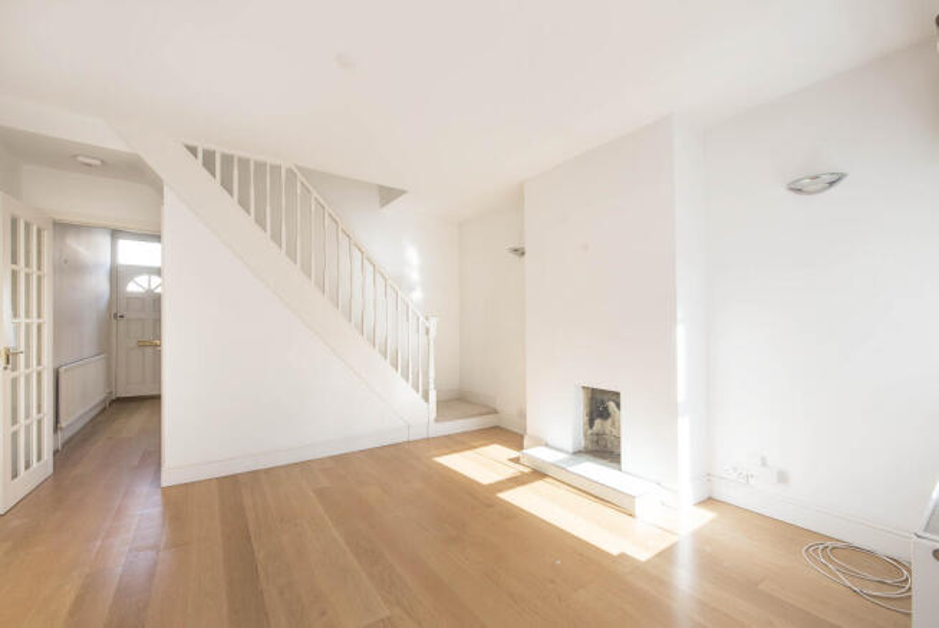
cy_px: 314
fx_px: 365
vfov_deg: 81.3
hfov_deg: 104.2
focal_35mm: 14
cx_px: 470
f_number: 10
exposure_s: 1/40
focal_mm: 14
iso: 200
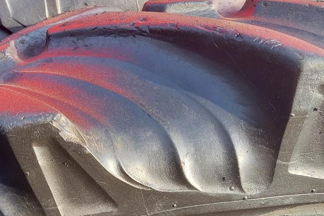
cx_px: 95
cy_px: 195
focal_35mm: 46
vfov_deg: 28.1
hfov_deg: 41.9
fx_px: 414
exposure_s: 1/100
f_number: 1.8
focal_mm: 4.65
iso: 64
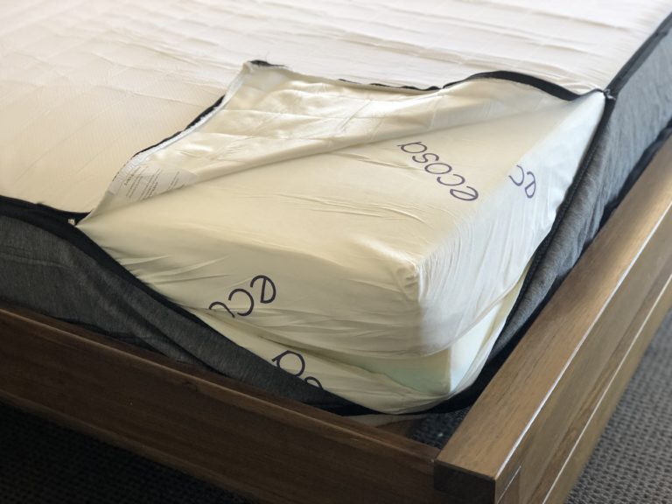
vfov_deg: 25.7
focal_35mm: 57
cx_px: 336
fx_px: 1107
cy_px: 252
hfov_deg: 33.8
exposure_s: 1/50
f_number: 2.8
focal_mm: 6.6
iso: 50
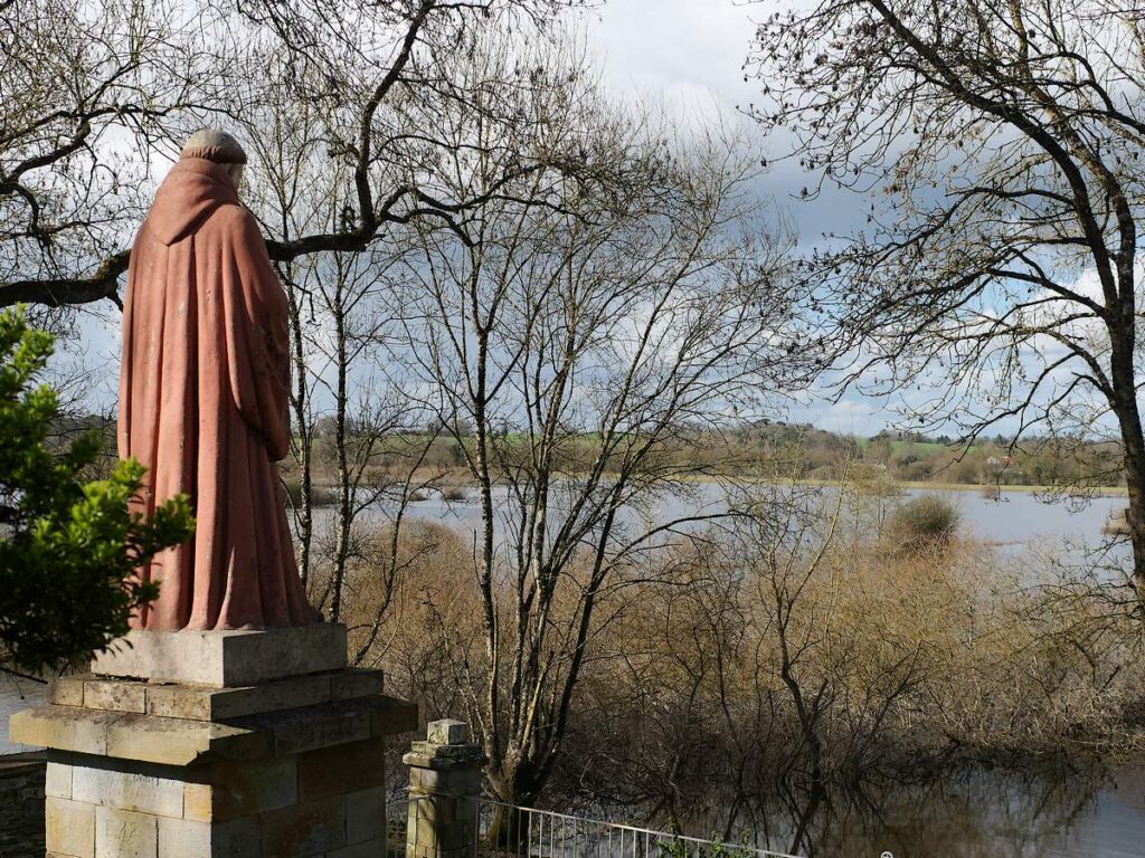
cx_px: 572
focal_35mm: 50
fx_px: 1654
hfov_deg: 38.2
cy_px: 429
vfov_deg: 29.1
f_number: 4.5
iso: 200
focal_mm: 25
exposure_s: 1/1000
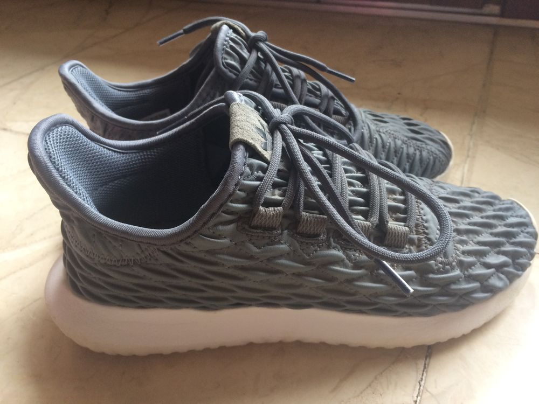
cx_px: 270
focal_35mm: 29
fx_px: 452
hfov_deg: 61.7
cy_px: 202
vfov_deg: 48.2
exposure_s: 1/33
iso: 160
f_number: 2.2
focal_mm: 4.15
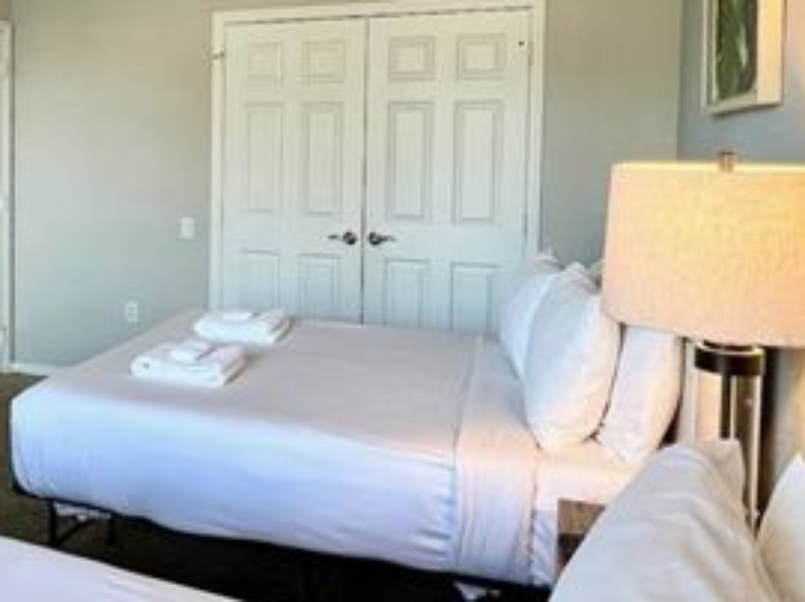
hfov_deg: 51.7
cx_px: 201
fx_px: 790
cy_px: 185
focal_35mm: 34
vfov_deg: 41.0
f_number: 1.8
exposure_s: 1/60
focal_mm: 1.57
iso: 250
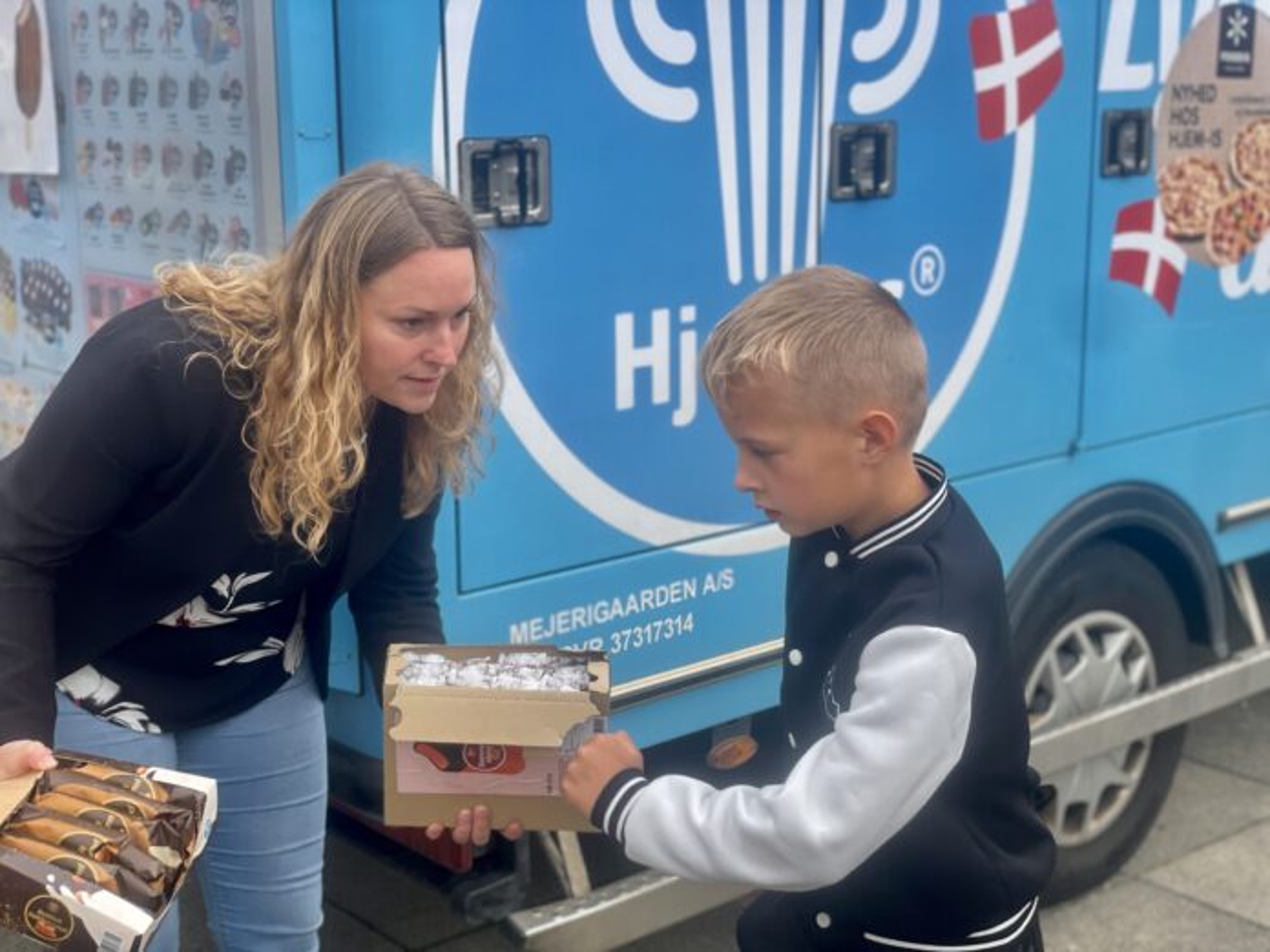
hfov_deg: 36.8
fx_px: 1908
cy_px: 476
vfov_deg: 28.0
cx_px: 635
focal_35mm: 52
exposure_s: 1/470
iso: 32
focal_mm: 6
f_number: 2
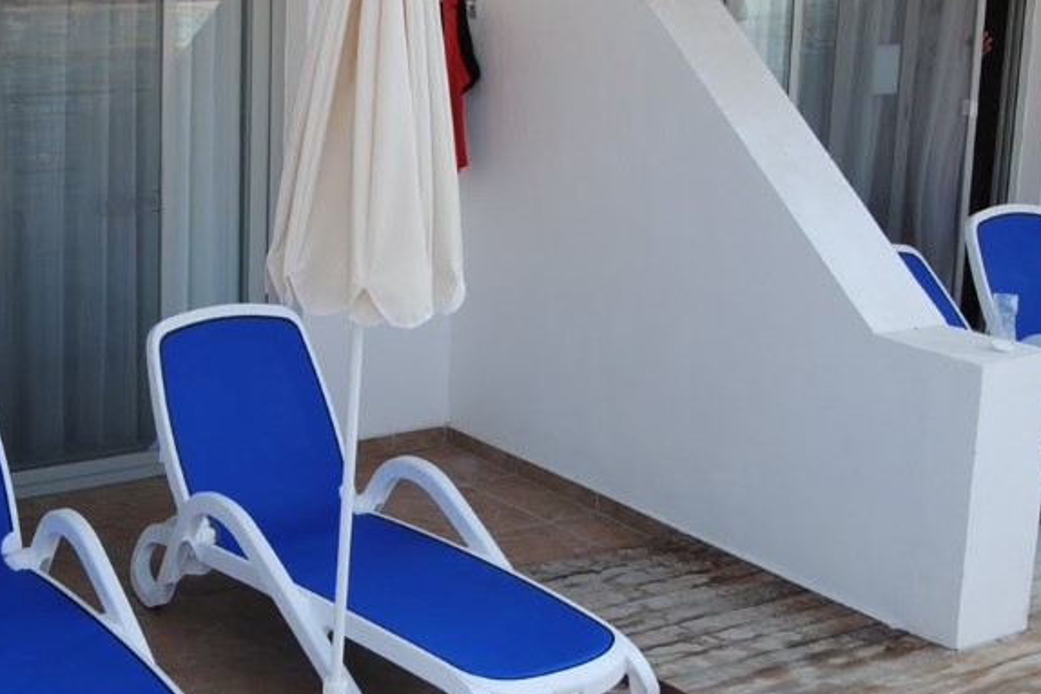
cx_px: 409
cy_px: 373
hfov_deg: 28.0
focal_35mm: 72
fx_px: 2082
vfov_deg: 18.9
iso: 110
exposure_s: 1/125
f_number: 5.6
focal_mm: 24
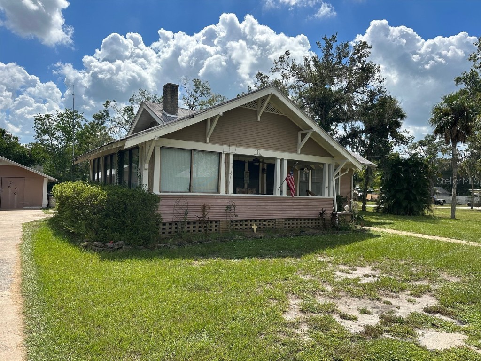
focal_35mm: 24
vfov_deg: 56.8
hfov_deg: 71.6
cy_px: 180
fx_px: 333
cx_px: 240
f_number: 1.78
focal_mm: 6.86
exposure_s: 1/5848
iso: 80
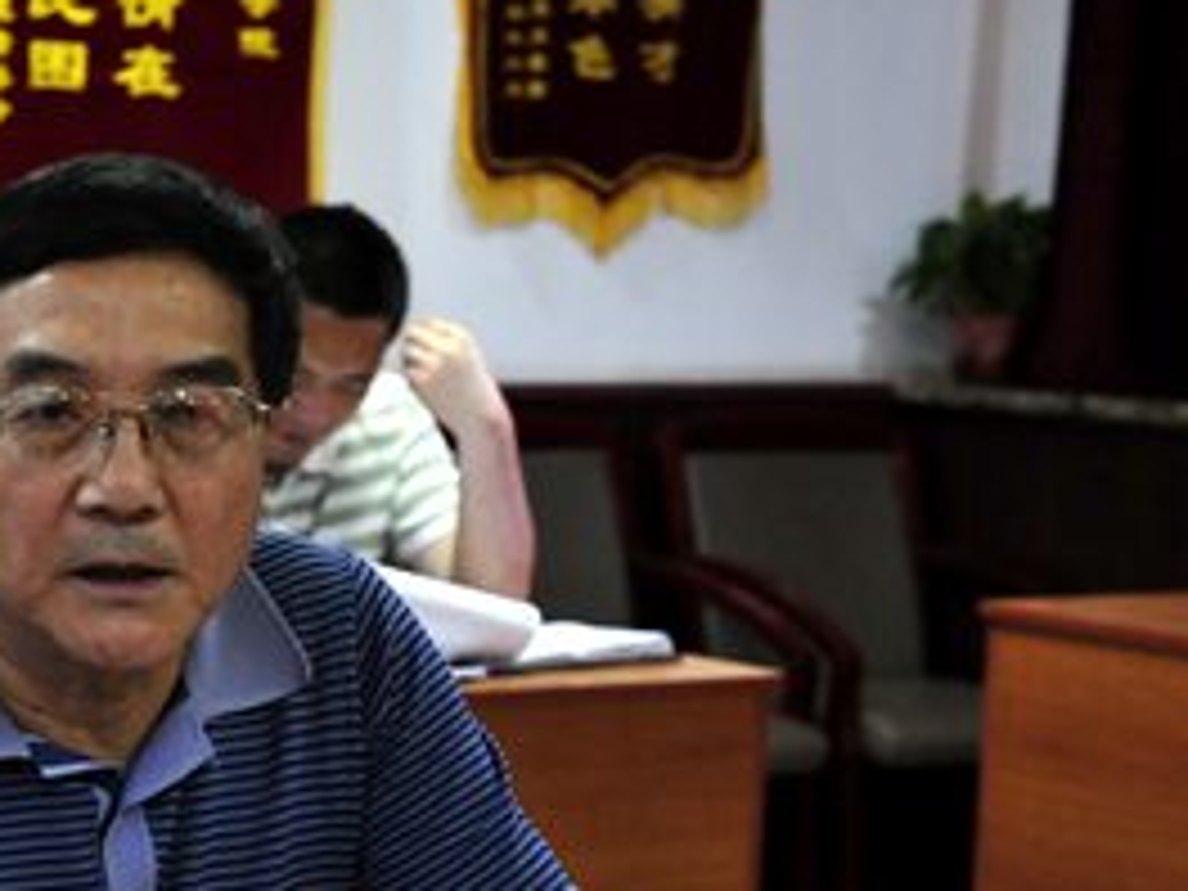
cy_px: 736
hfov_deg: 18.3
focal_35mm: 106
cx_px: 202
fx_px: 3638
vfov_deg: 13.9
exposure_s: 1/80
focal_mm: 55
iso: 4000
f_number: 5
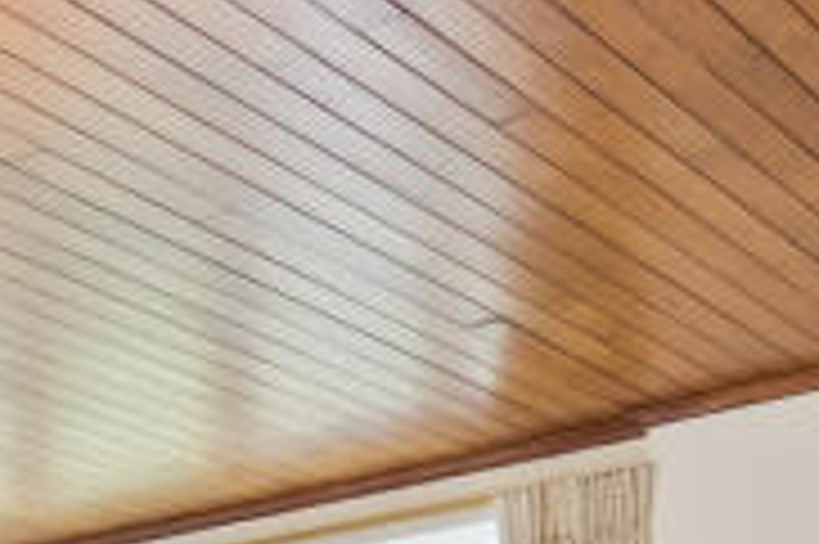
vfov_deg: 13.1
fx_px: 2046
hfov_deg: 22.2
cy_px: 1104
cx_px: 99
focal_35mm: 90
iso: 320
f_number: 4
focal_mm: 16
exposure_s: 1/20
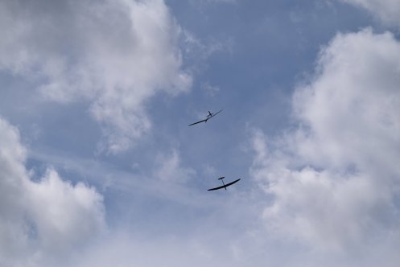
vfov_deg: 6.3
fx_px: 2446
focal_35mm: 220
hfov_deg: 9.3
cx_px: 200
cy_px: 134
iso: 320
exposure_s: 1/4000
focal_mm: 220
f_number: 8
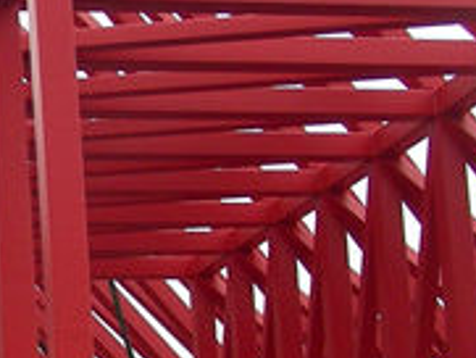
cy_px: 344
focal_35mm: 147
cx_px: -247
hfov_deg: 12.7
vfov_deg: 10.0
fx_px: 2023
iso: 50
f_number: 4
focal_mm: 6.3
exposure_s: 1/119
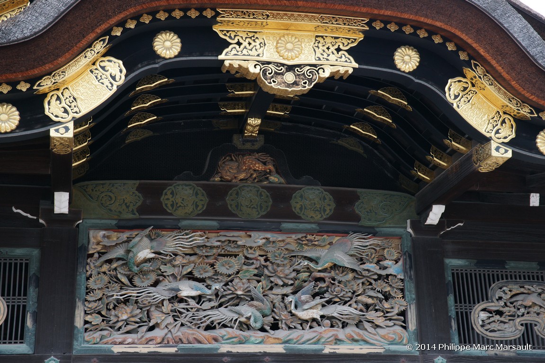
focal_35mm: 70
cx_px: 272
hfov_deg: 28.8
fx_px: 1060
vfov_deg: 19.5
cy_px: 182
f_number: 9
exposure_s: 1/125
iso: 400
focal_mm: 70
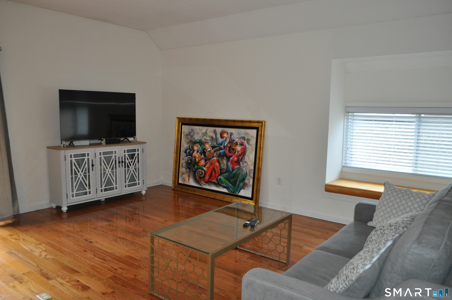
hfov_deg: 67.4
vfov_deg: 47.8
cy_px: 150
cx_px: 226
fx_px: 339
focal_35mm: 27
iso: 800
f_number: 3.5
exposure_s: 1/125
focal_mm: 18
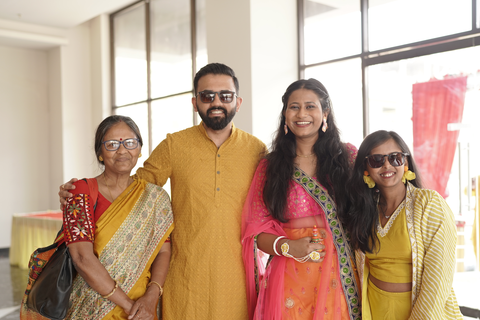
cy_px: 179
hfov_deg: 46.4
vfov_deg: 31.9
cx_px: 251
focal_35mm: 42
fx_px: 560
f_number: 2
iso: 320
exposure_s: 1/250
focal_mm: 35
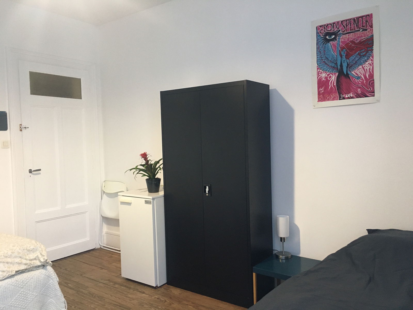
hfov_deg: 61.7
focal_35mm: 29
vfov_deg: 48.2
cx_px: 206
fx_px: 346
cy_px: 155
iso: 160
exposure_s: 1/33
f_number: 2.2
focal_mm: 4.15
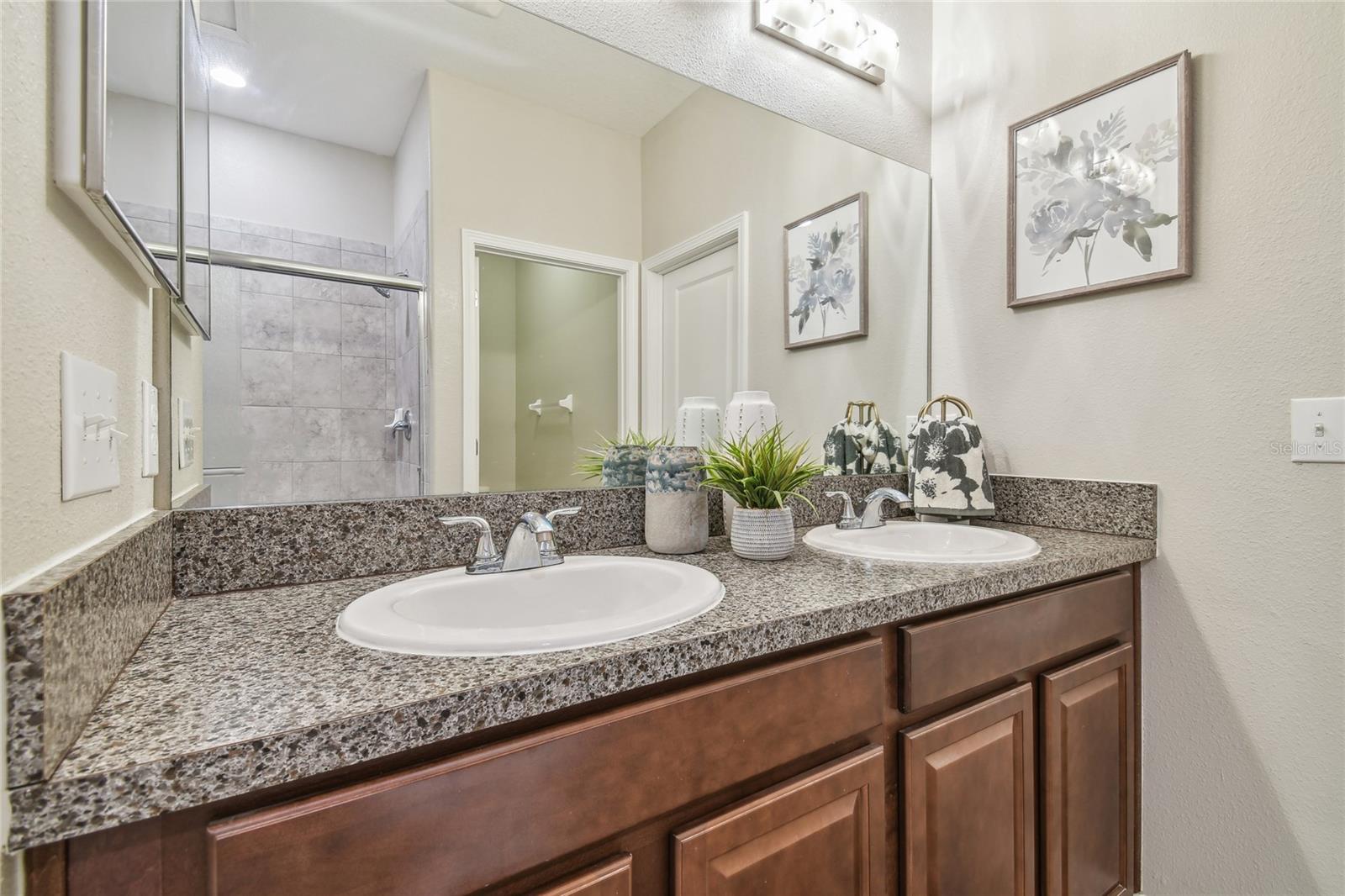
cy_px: 448
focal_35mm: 15
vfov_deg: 77.3
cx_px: 672
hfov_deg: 100.4
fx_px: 560
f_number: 7.1
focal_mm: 10
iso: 100
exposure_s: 1.3
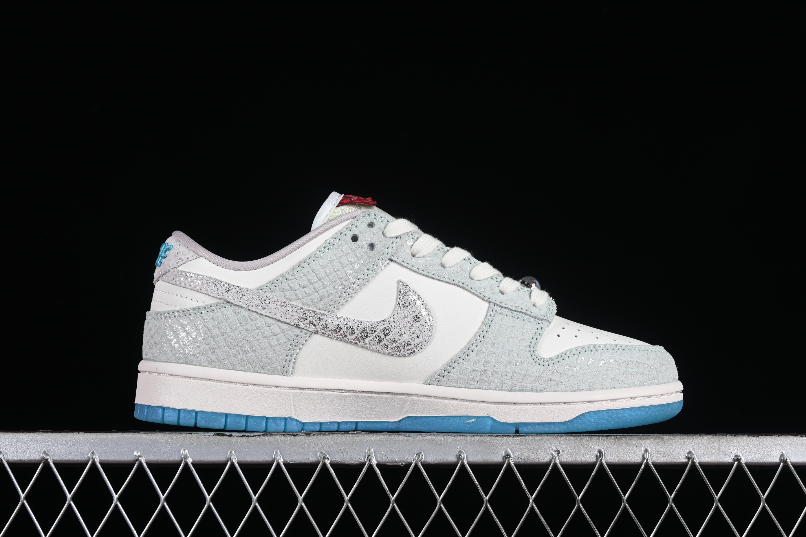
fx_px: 1679
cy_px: 268
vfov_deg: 18.2
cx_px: 403
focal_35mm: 75
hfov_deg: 27.0
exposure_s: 1/80
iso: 160
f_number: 8
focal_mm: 50
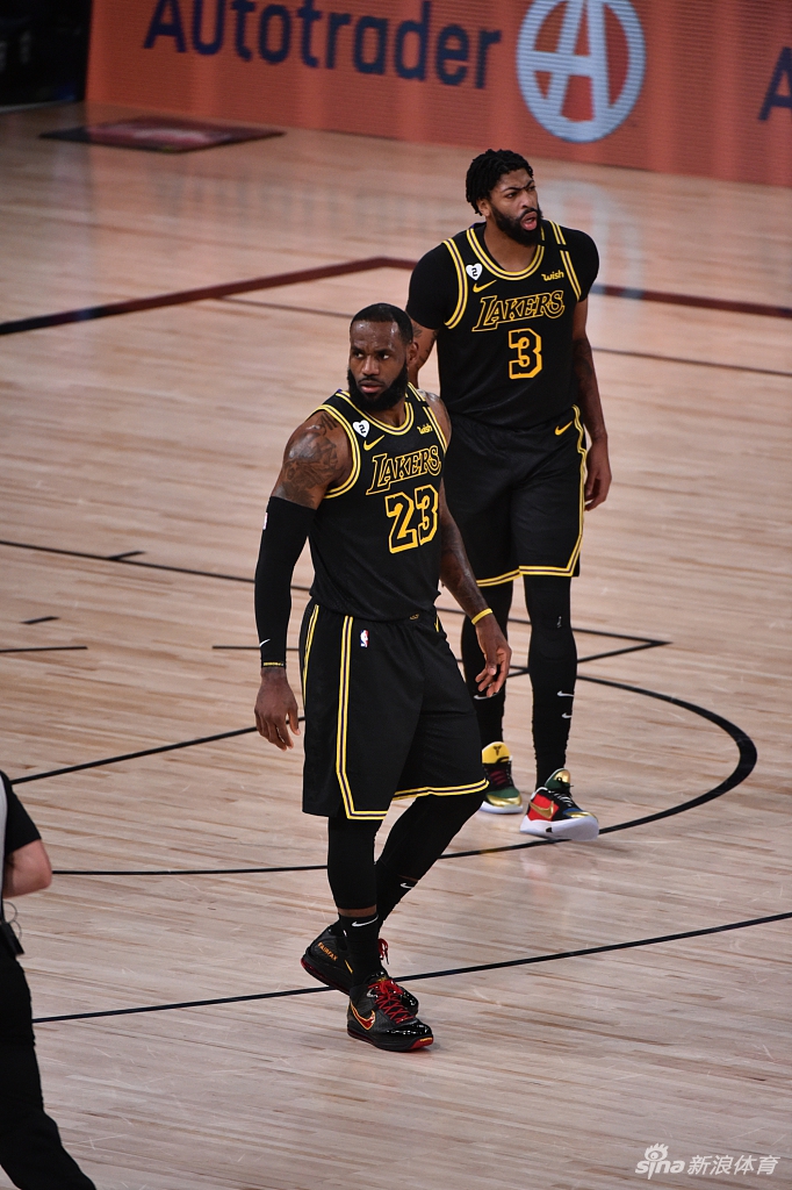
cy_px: 595
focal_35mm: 400
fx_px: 13208
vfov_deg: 5.2
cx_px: 396
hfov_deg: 3.4
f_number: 4
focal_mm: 400
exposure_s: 1/1600
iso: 5000
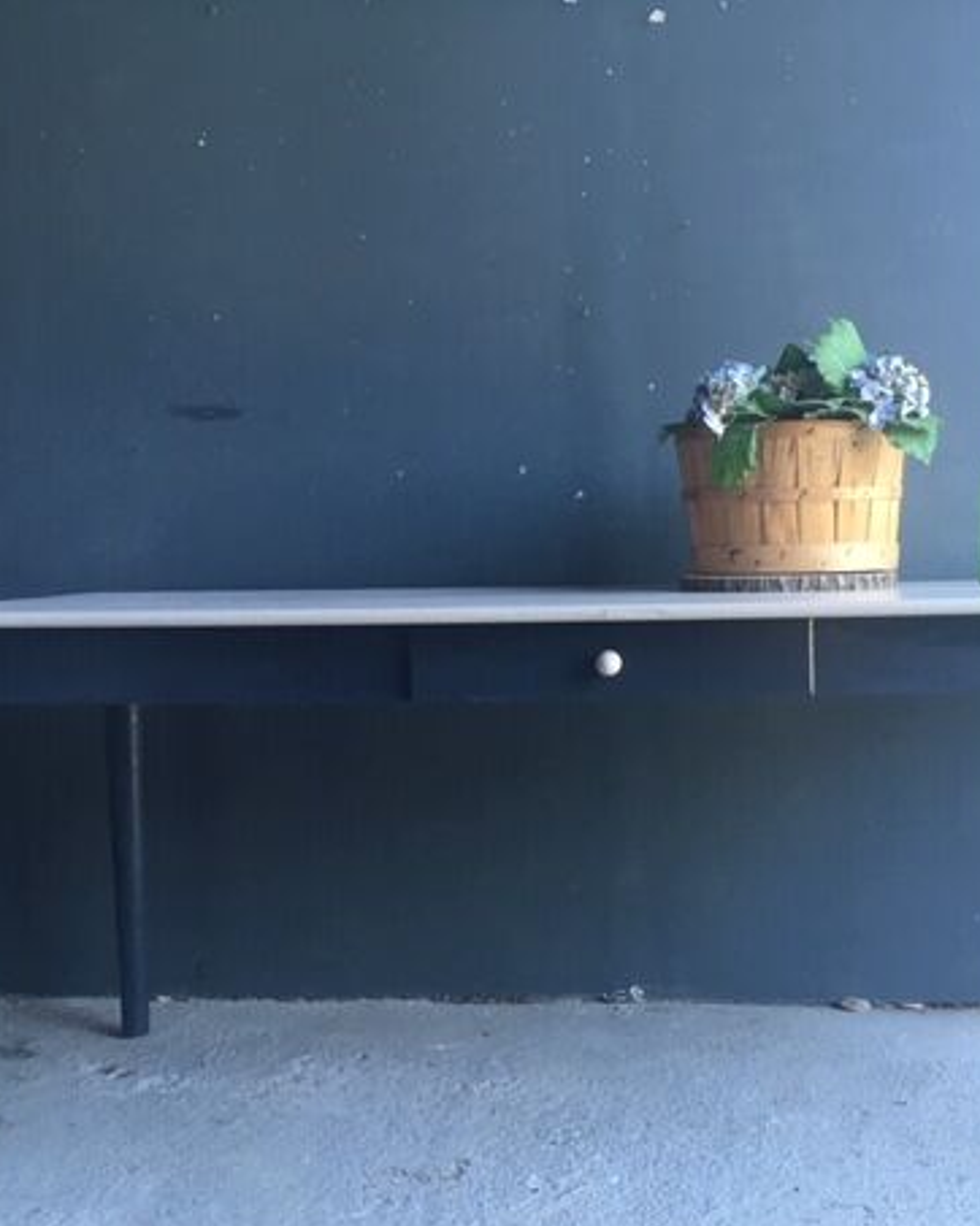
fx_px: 1451
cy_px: 647
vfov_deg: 45.8
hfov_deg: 37.0
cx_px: 625
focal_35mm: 40
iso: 50
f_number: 2.2
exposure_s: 1/33
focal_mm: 4.15
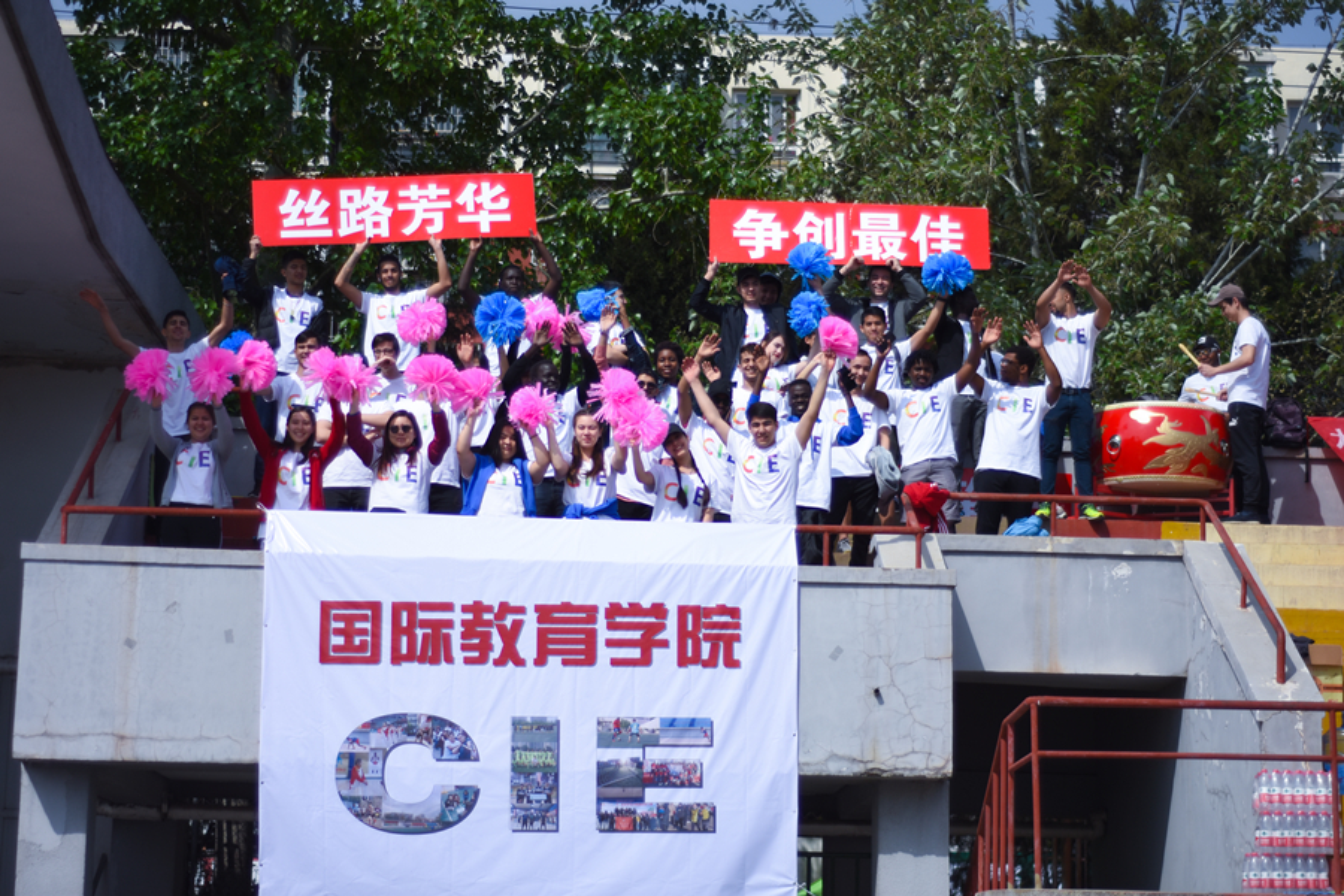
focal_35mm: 75
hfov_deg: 27.0
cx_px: 672
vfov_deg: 18.2
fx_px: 2800
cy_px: 448
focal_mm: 50
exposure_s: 1/8000
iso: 100
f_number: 1.8
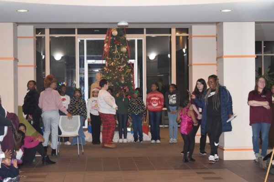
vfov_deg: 16.6
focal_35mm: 82
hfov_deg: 24.6
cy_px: 91
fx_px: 628
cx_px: 137
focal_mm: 55
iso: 3200
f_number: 5.6
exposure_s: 1/60
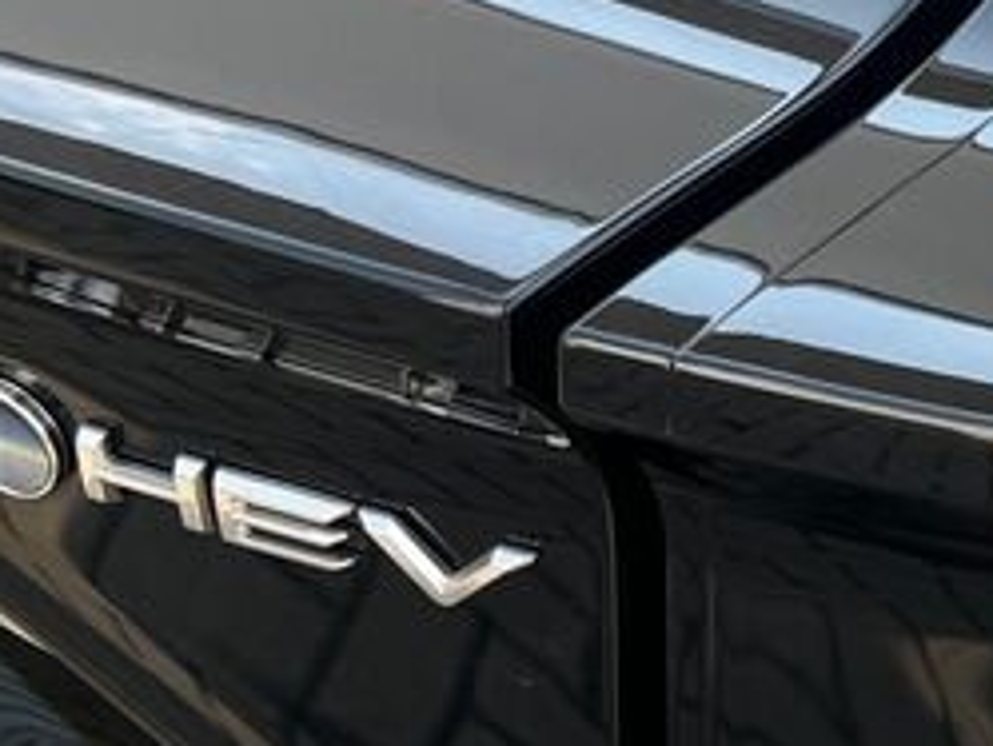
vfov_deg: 13.8
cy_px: 594
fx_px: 3071
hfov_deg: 17.0
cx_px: 1368
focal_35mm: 107
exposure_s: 1/615
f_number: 1.6
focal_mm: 5.1
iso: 50
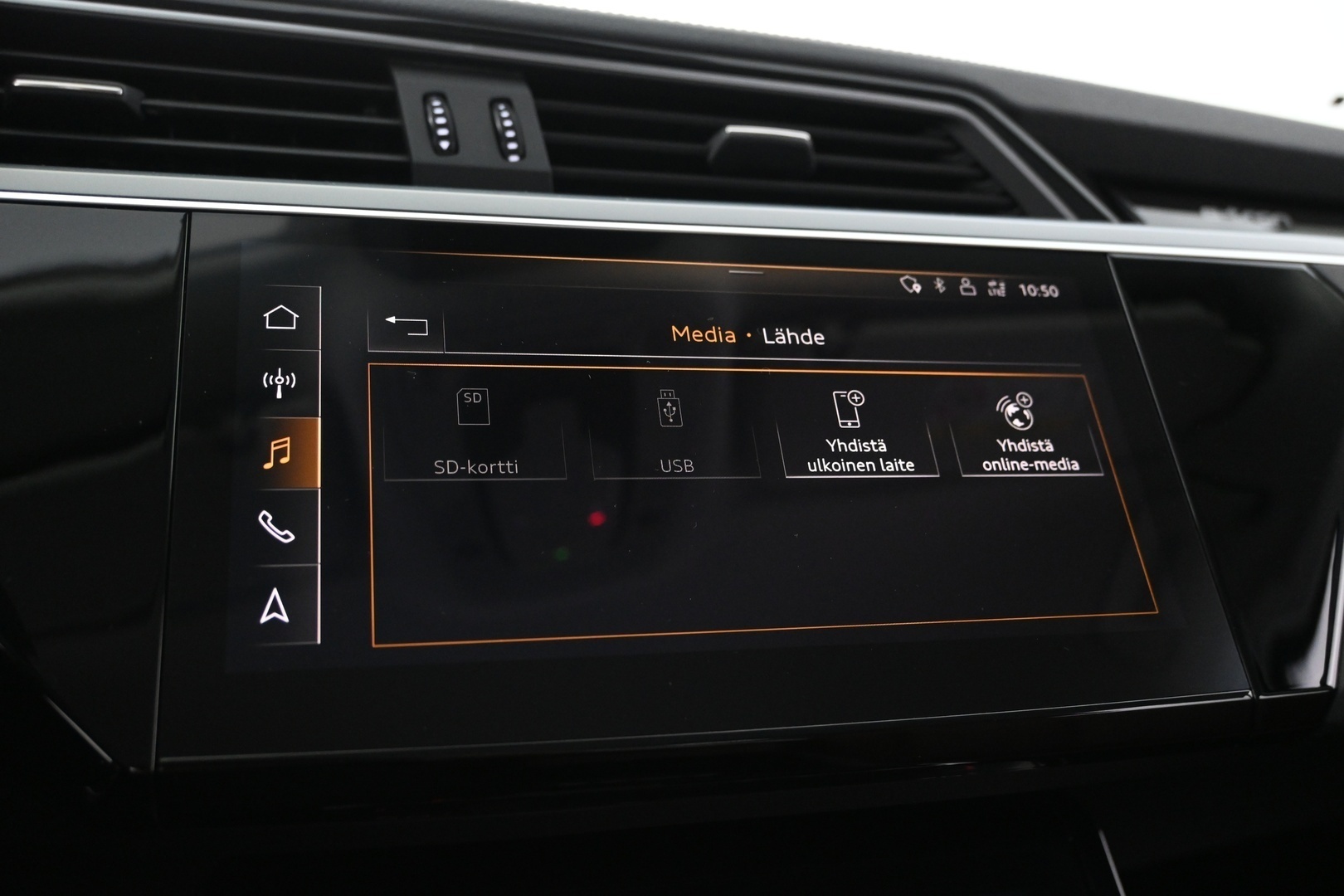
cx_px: 672
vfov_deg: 40.8
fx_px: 1204
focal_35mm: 32
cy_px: 448
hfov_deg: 58.3
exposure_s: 1/30
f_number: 4
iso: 2200
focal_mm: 21.5
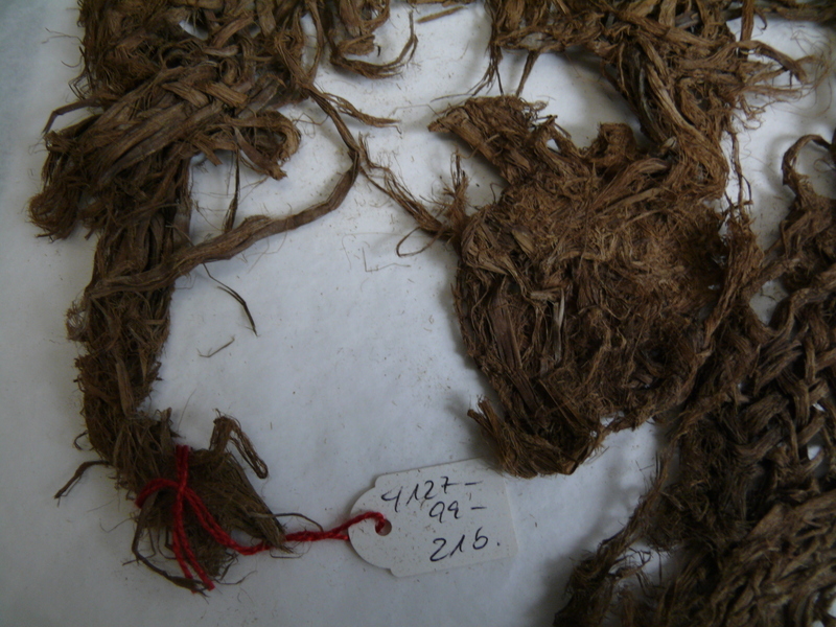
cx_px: 418
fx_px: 894
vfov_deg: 38.7
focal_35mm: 37
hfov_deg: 50.1
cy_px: 314
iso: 125
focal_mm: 7.9
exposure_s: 1/30
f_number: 2.8
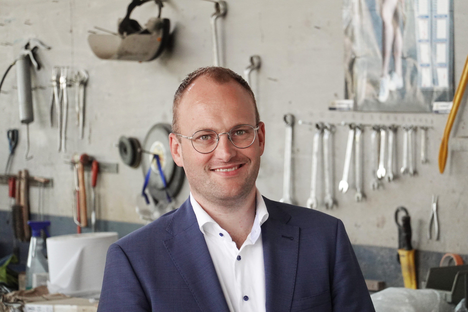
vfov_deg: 6.9
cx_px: 234
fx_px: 2600
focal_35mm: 200
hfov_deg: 10.3
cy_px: 156
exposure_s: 1/125
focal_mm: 72
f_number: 4.5
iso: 800
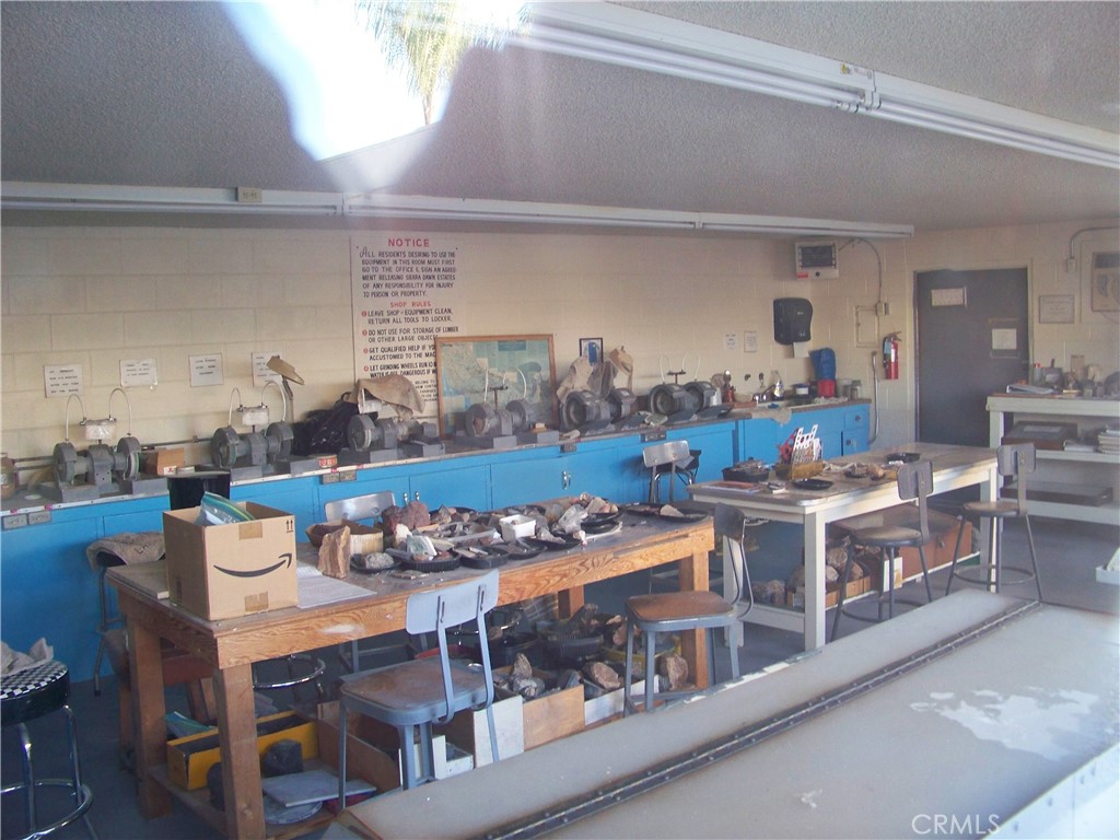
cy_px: 420
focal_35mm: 33
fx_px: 1068
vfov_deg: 42.9
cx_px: 560
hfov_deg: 55.4
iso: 200
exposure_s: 1/30
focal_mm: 5.85
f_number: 2.8
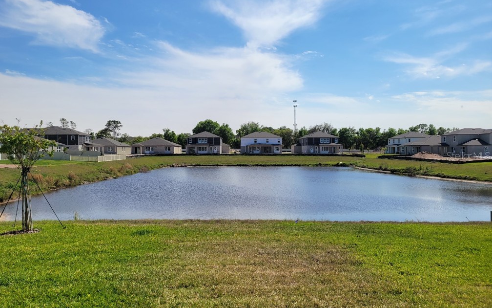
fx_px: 375
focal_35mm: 28
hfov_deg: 66.5
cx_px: 243
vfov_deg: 44.5
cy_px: 155
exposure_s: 1/4980
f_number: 1.8
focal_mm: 5.4
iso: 40
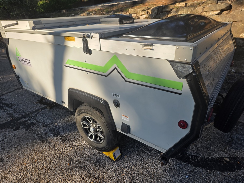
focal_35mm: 23
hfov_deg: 73.9
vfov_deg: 58.9
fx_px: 162
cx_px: 122
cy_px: 92
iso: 80
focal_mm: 6.25
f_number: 1.7
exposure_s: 1/2913
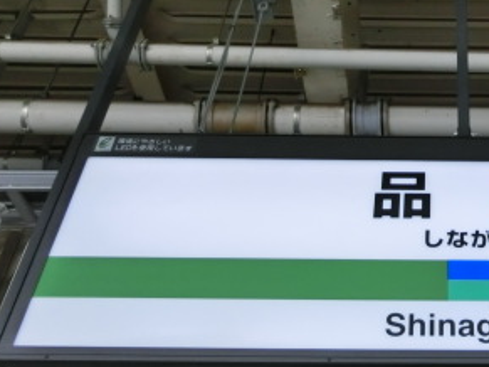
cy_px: 106
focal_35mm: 55
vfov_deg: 26.3
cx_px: 459
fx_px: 777
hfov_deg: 32.8
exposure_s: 1/125
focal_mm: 4.5
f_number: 3.5
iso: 160
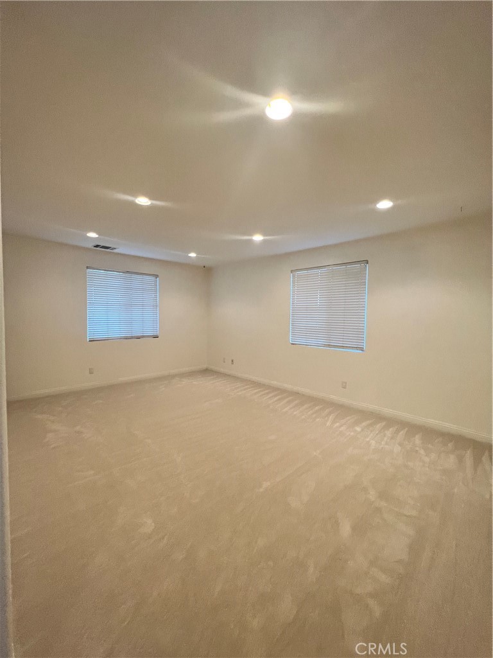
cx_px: 246
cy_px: 329
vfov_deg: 106.2
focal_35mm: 13
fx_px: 247
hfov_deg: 89.9
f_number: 1.8
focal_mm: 1.57
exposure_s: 1/120
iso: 200
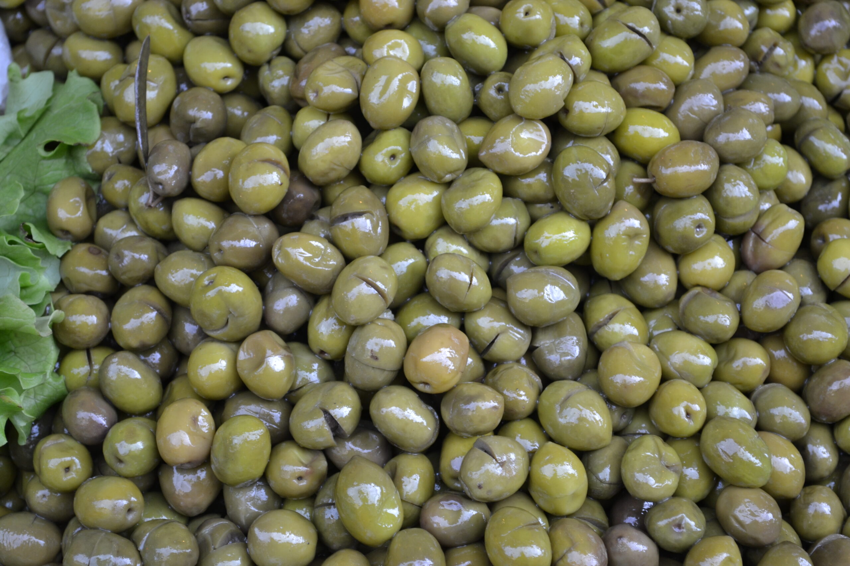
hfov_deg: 24.6
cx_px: 425
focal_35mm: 82
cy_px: 283
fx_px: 1948
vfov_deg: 16.6
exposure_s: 1/125
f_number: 5.6
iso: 400
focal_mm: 55
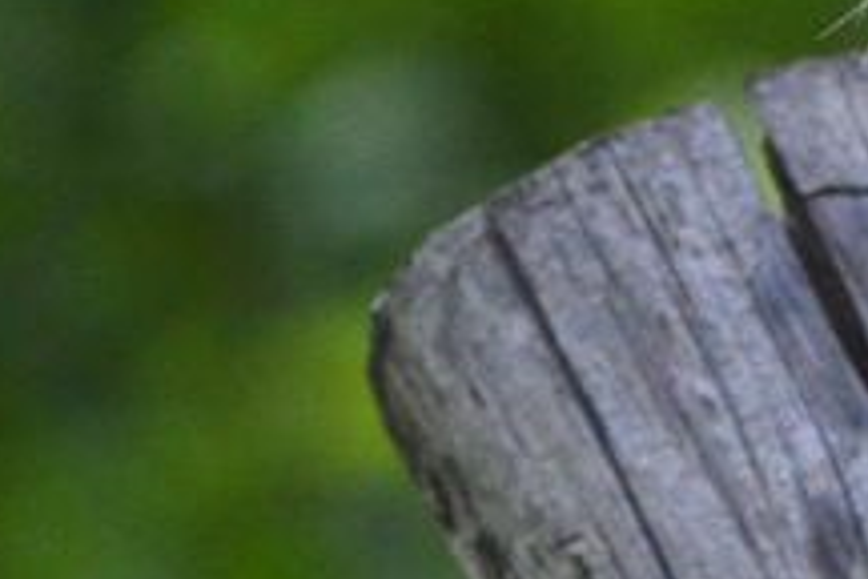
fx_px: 34211
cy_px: 233
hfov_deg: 1.5
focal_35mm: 1419
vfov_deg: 1.0
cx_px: 1933
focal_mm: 170
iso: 1250
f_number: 5.3
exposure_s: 1/500
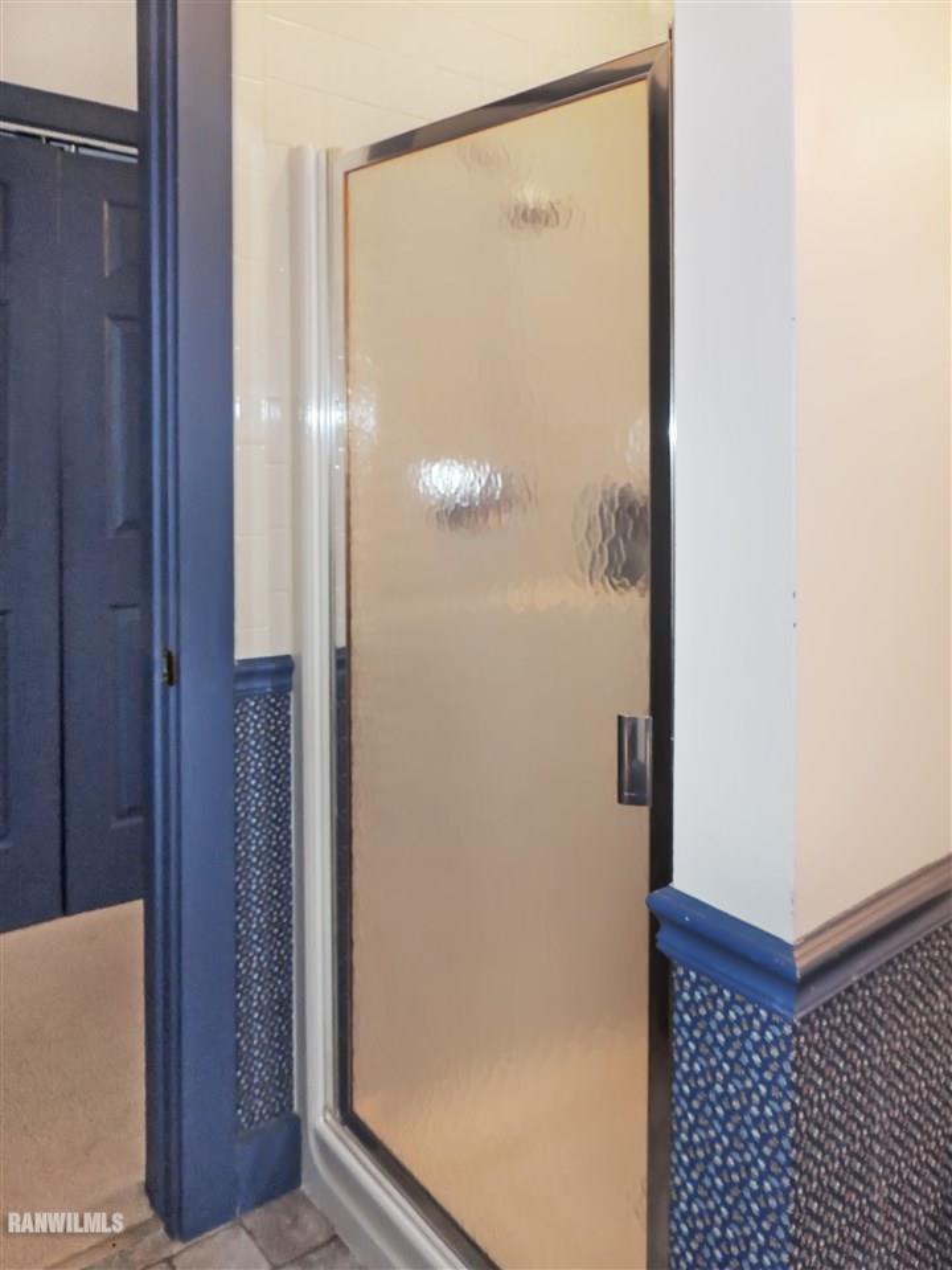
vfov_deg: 71.6
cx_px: 476
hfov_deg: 56.8
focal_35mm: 24
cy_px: 635
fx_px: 880
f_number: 3
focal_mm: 4.3
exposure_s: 1/30
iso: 200
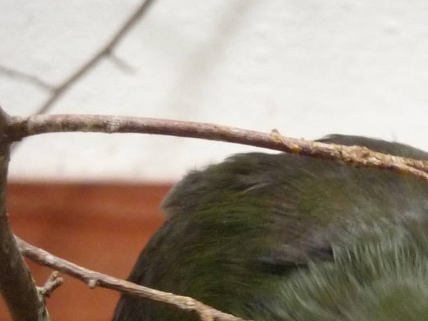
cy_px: 289
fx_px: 10419
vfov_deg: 1.8
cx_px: 462
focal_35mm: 843
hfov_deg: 2.4
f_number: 4.9
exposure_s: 1/10
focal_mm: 47
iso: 400
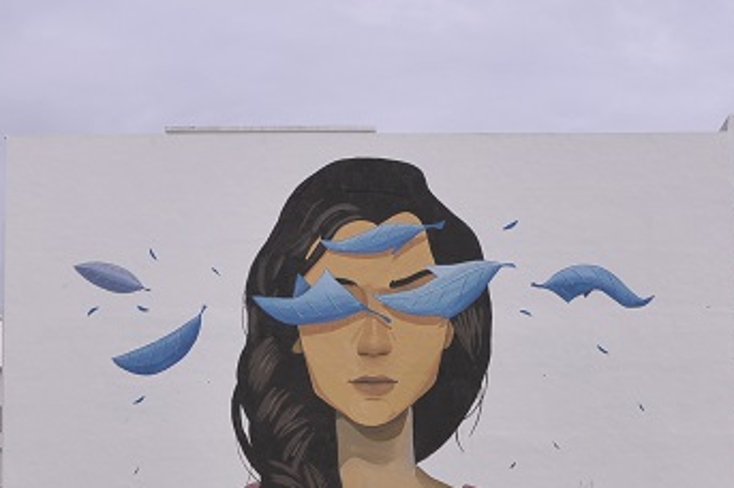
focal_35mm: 98
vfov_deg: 13.8
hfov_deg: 20.8
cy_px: 442
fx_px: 1996
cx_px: 419
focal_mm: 28
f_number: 6.3
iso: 200
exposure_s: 1/2000
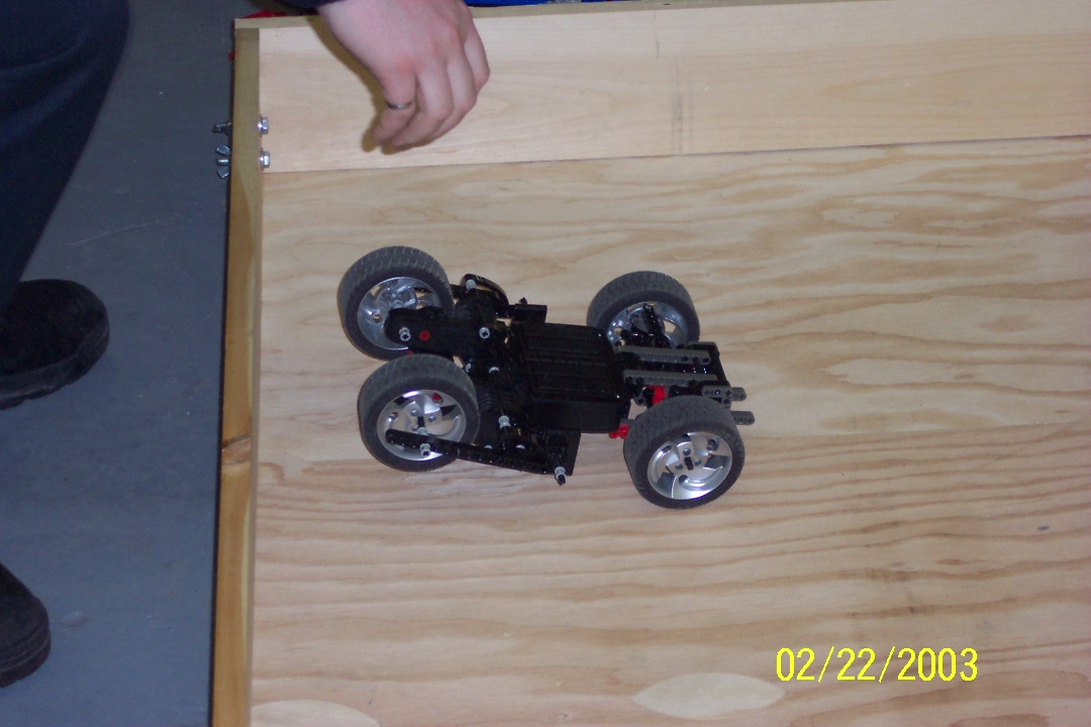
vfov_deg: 12.0
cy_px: 364
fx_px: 3455
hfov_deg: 17.9
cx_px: 546
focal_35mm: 114
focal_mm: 24
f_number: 4.8
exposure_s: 1/90
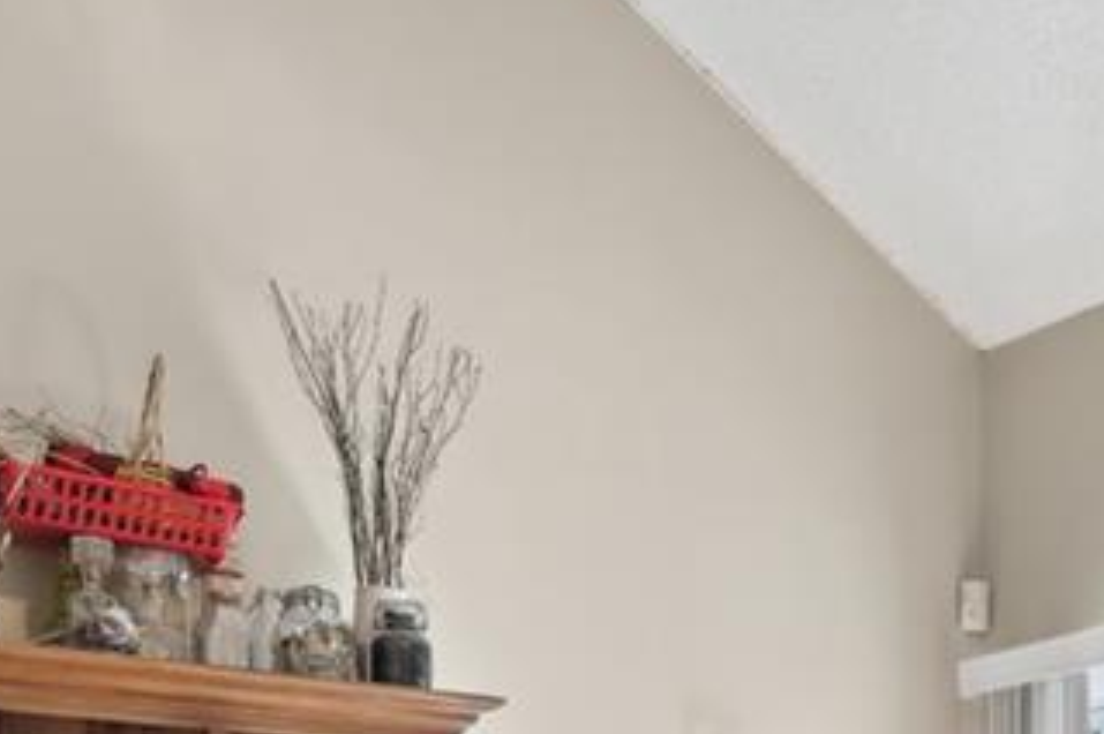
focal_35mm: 61
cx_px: 1222
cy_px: 1032
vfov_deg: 19.8
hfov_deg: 29.6
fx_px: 1869
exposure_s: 1/2.5
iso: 100
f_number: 8
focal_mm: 19
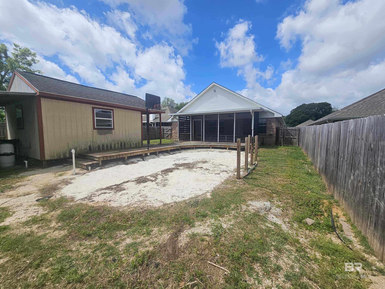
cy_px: 144
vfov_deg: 89.9
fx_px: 145
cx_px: 192
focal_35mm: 13
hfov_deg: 106.2
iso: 50
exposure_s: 1/3956
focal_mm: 2.2
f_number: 2.2
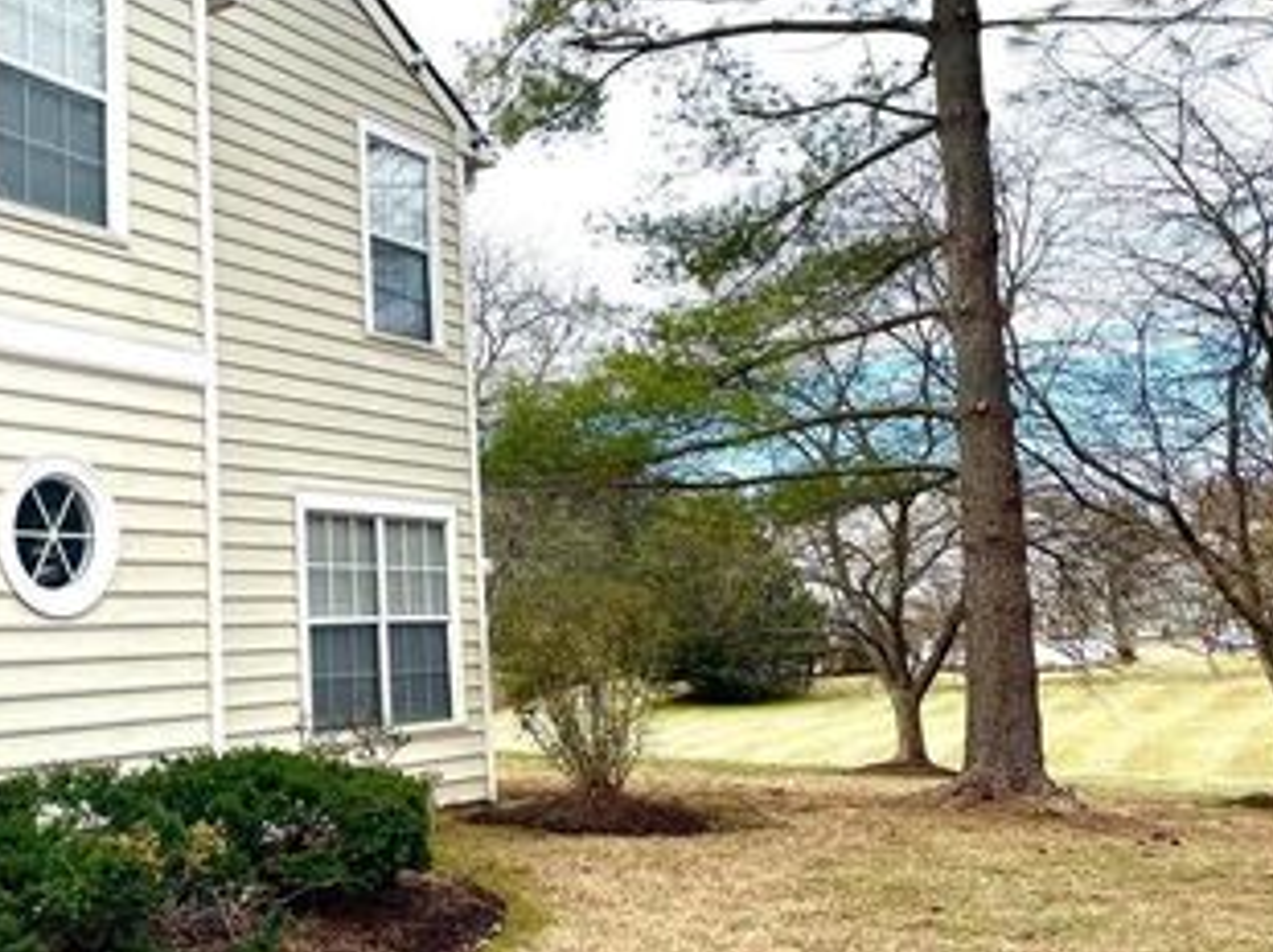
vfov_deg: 34.3
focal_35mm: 42
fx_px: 1543
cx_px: 320
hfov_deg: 43.4
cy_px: 412
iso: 32
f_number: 1.6
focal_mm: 4.2
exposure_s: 1/1715
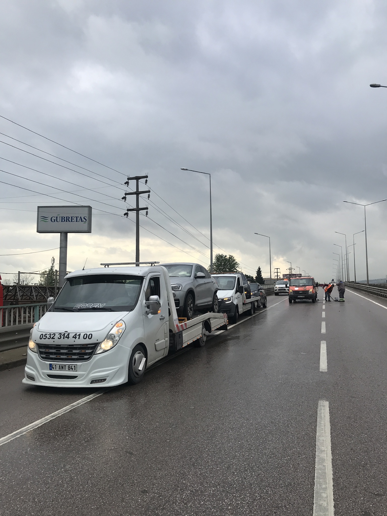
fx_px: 417
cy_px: 258
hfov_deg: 49.7
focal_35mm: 28
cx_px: 194
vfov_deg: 63.4
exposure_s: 1/1520
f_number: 1.8
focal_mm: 3.99
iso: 20
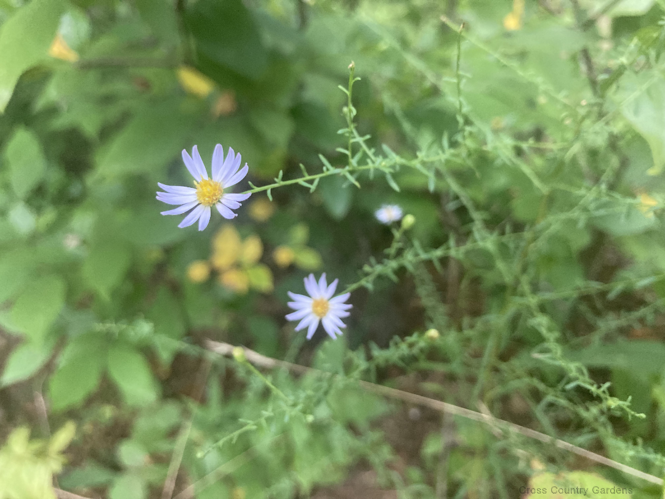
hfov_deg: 63.4
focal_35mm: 28
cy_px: 250
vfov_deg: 49.7
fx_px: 538
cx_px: 332
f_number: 1.8
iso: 250
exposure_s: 1/60
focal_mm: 4
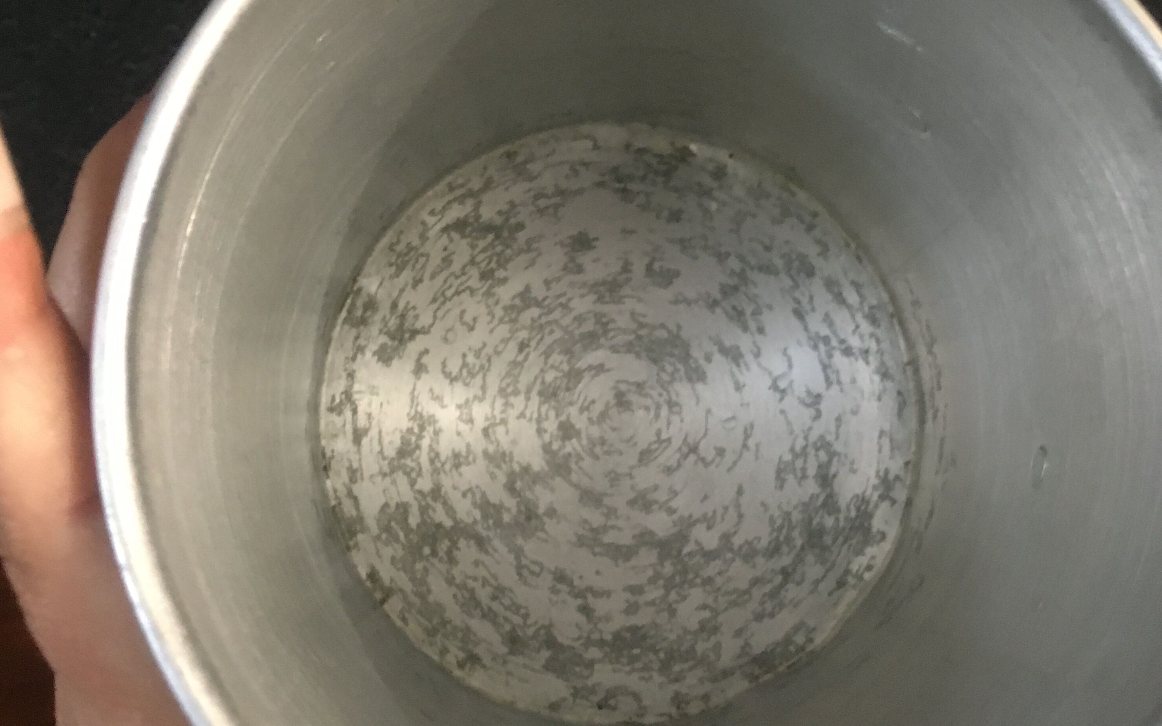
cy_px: 265
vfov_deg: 30.4
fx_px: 1330
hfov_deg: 47.2
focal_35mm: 42
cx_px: 592
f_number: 2.2
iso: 400
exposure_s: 1/17
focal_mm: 4.15
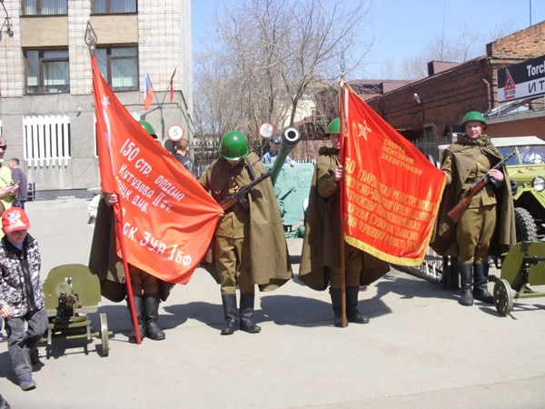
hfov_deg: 49.0
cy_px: 204
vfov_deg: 37.7
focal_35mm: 38
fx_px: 598
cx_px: 272
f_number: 4.9
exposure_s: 1/260
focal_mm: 6.3
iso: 50
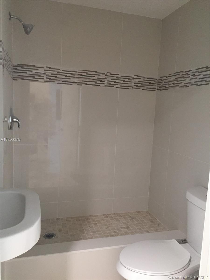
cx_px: 105
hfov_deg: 48.2
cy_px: 140
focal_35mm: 29
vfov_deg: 61.7
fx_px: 235
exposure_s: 1/17
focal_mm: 4.15
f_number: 2.2
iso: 250
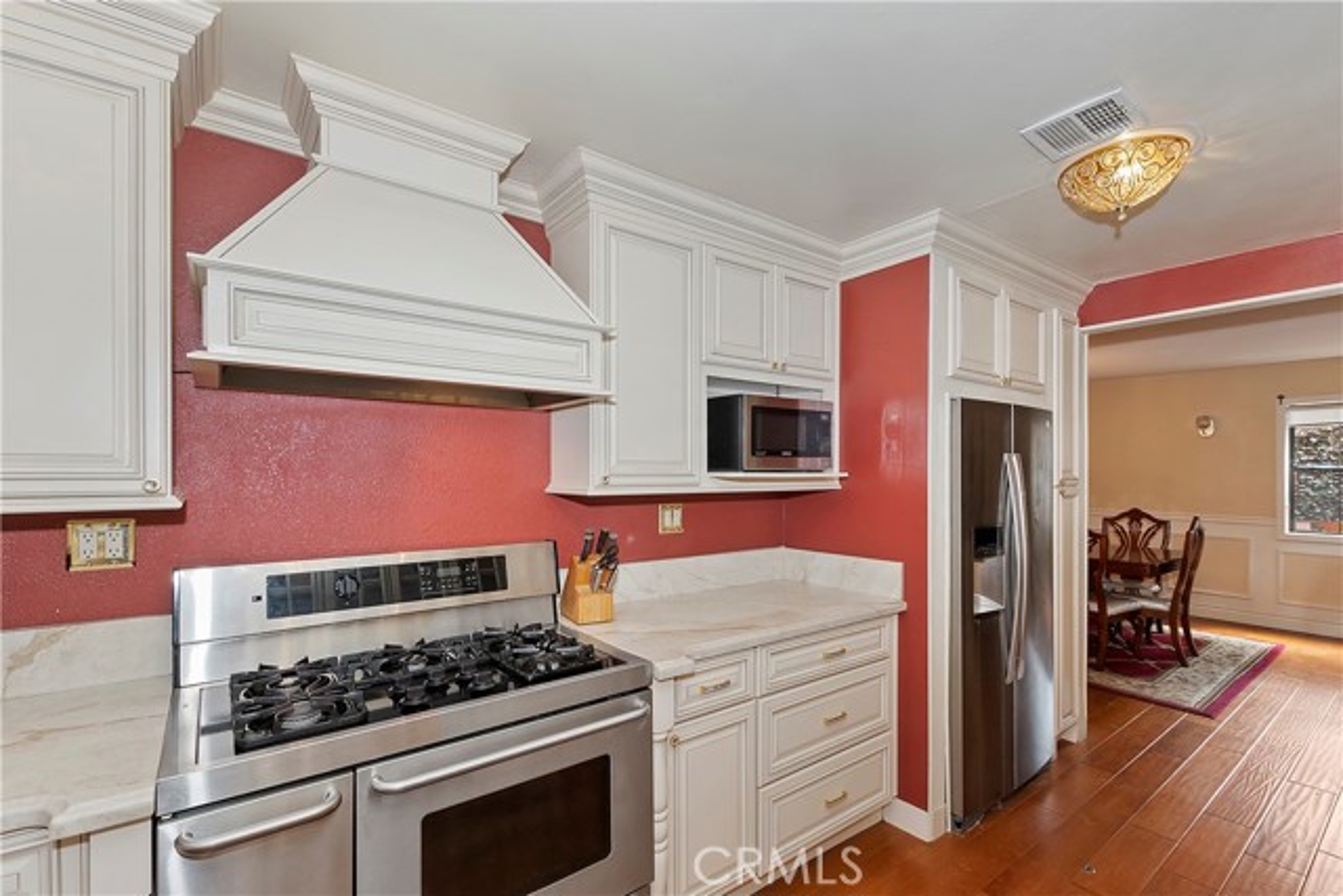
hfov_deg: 100.4
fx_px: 560
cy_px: 448
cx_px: 672
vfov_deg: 77.4
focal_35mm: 15
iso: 400
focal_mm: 10
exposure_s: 1/30
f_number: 8
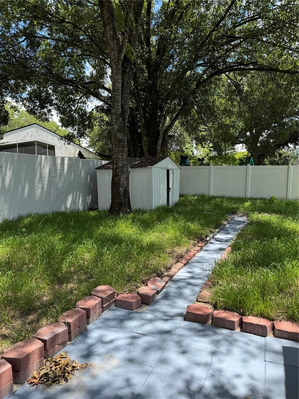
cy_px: 200
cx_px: 150
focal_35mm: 24
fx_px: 276
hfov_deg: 56.8
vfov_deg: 71.6
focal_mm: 6.76
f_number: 1.78
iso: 80
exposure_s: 1/1366
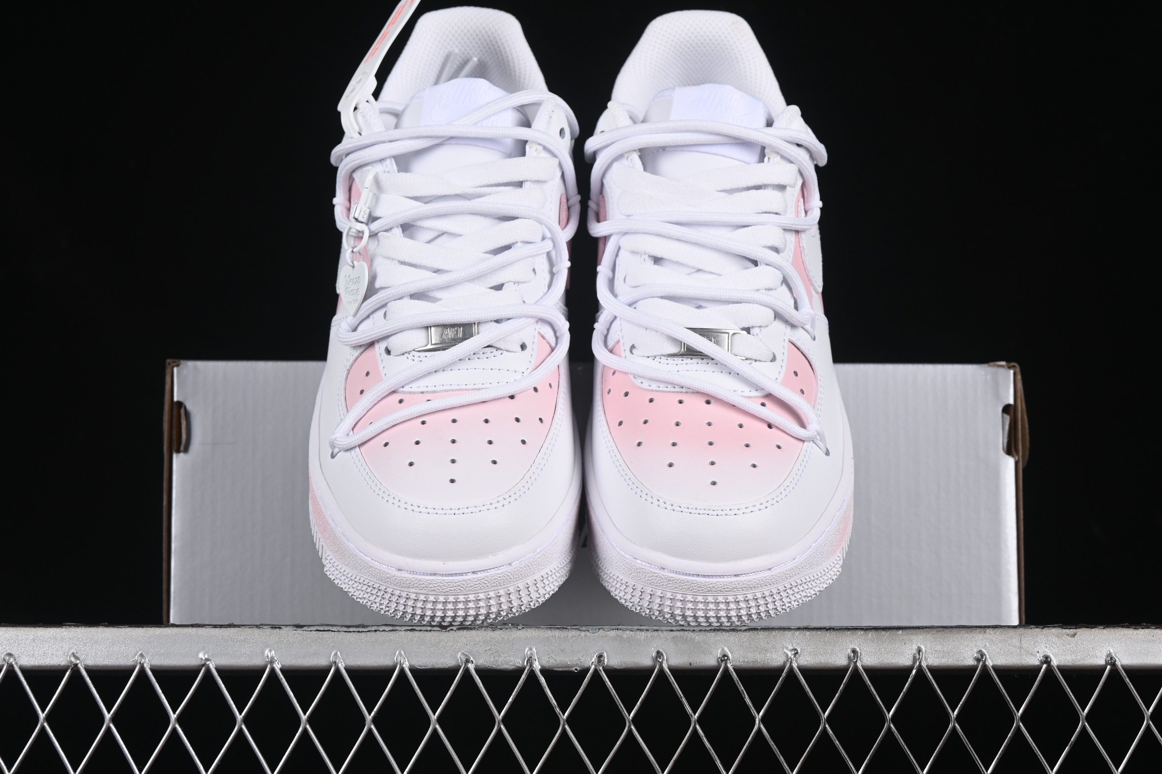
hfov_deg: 27.0
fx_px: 2421
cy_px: 387
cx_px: 581
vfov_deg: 18.2
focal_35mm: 75
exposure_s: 1/100
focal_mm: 50
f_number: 8
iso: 160
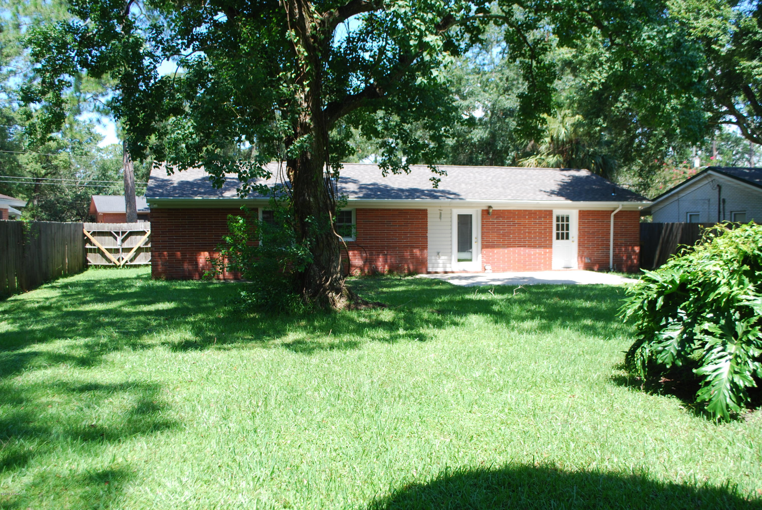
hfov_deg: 61.9
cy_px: 255
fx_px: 636
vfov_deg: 43.7
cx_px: 381
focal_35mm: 30
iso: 100
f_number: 5.6
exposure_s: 1/125
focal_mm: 20
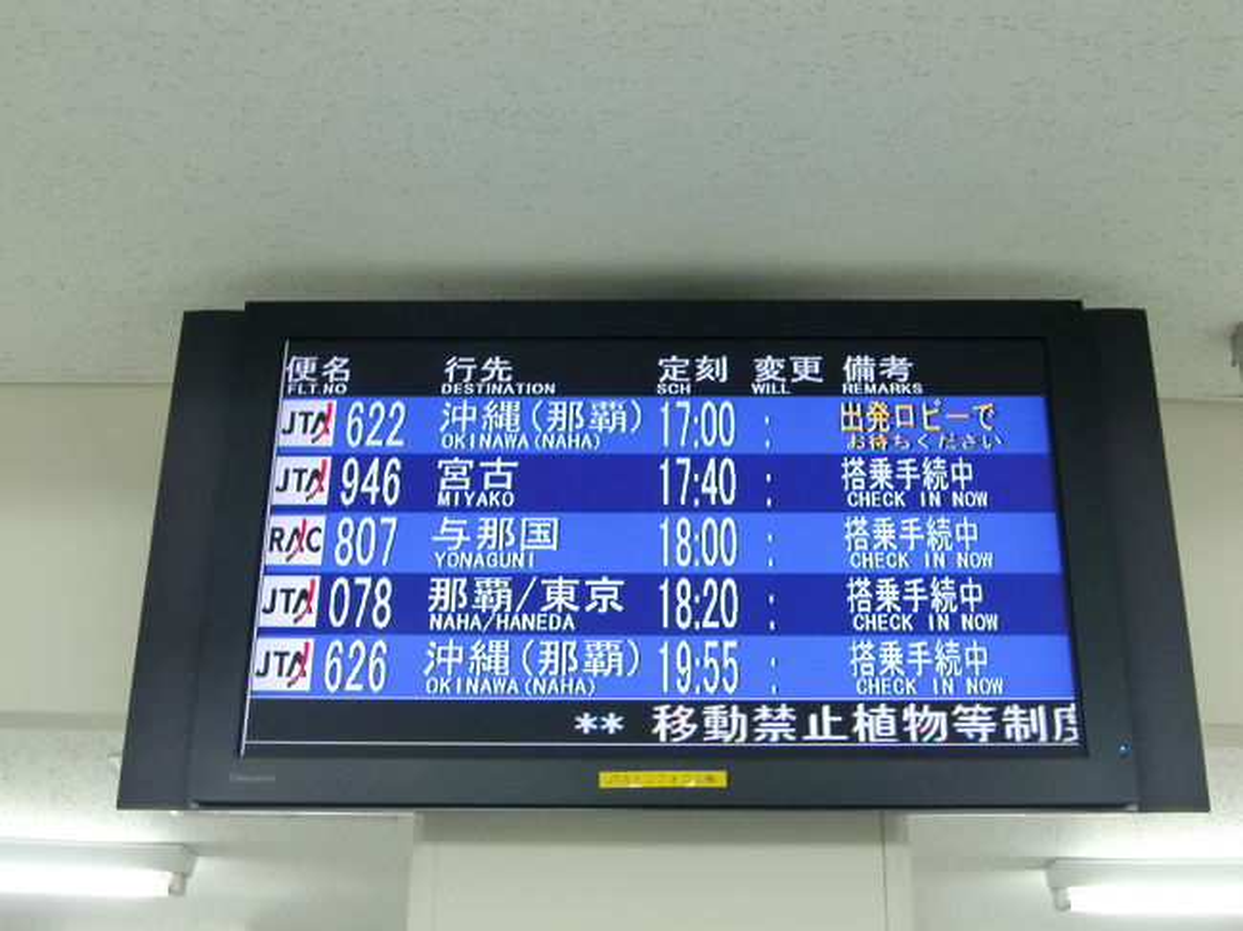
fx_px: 1651
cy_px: 466
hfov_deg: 41.3
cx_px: 622
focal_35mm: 46
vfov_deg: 31.5
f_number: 3.3
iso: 400
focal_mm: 8.2
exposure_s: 1/50
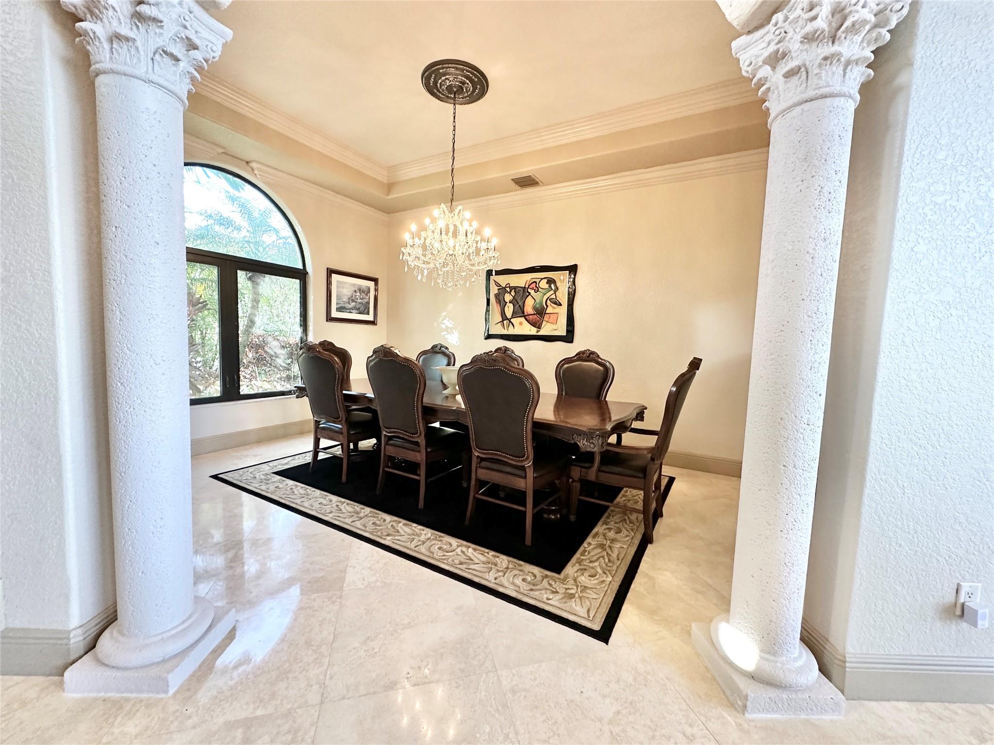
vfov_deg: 85.7
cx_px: 497
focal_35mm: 14
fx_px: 402
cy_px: 372
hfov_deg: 102.1
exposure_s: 1/60
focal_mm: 2.22
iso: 320
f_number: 2.2
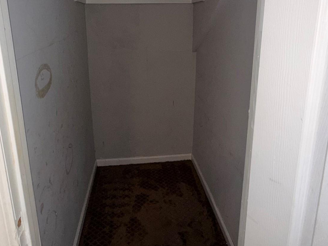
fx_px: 246
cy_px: 74
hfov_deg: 67.3
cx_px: 154
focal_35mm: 26
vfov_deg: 51.6
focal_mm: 2.22
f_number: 2.2
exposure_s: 1/72
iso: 80
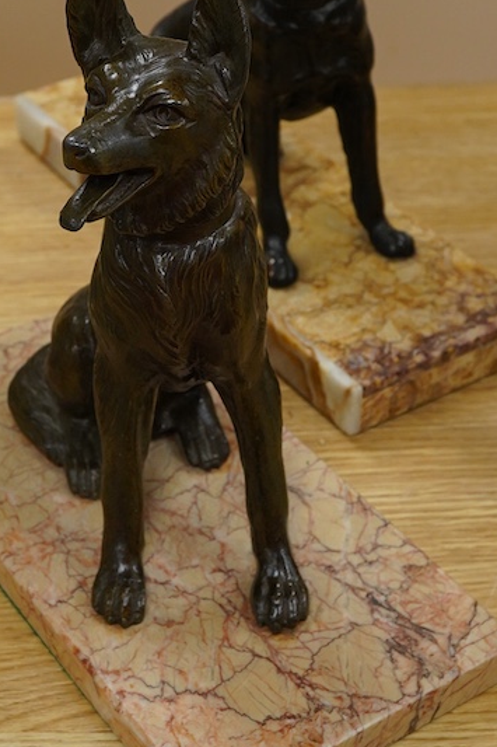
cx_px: 214
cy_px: 310
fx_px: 1575
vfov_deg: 26.6
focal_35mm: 76
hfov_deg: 17.9
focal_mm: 30
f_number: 9
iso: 1250
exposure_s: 1/125
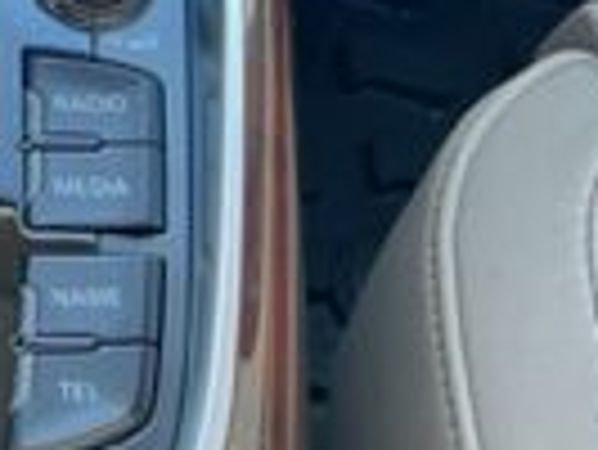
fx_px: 2161
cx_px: -418
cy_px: -297
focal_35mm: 125
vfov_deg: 11.2
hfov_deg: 14.2
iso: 40
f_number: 1.5
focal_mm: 5.7
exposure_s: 1/121
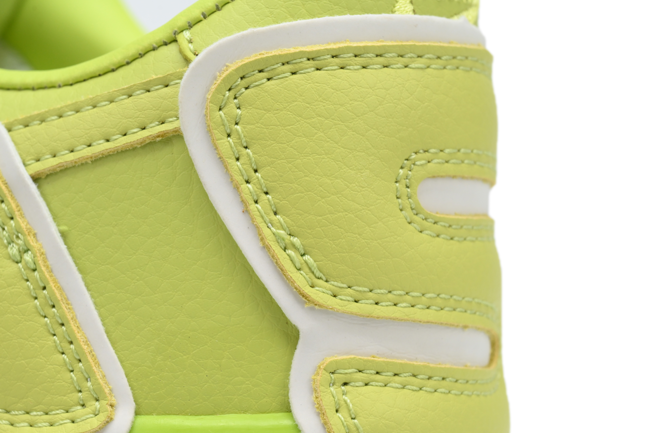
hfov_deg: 17.1
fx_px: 2163
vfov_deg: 11.4
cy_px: 261
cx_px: 268
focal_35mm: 120
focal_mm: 95
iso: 800
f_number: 13
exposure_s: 1/100
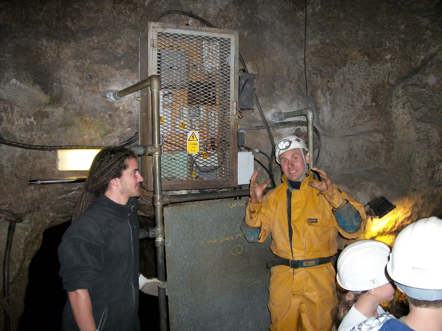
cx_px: 221
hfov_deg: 56.8
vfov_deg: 44.2
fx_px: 409
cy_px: 166
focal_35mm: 32
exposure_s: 1/30
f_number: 2.9
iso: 250
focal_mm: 5.7
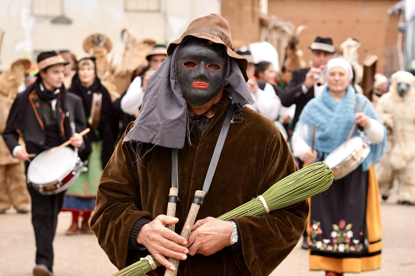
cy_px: 138
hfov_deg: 14.3
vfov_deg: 9.5
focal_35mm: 144
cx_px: 208
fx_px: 1660
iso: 1000
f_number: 5.6
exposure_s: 1/320
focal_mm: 96
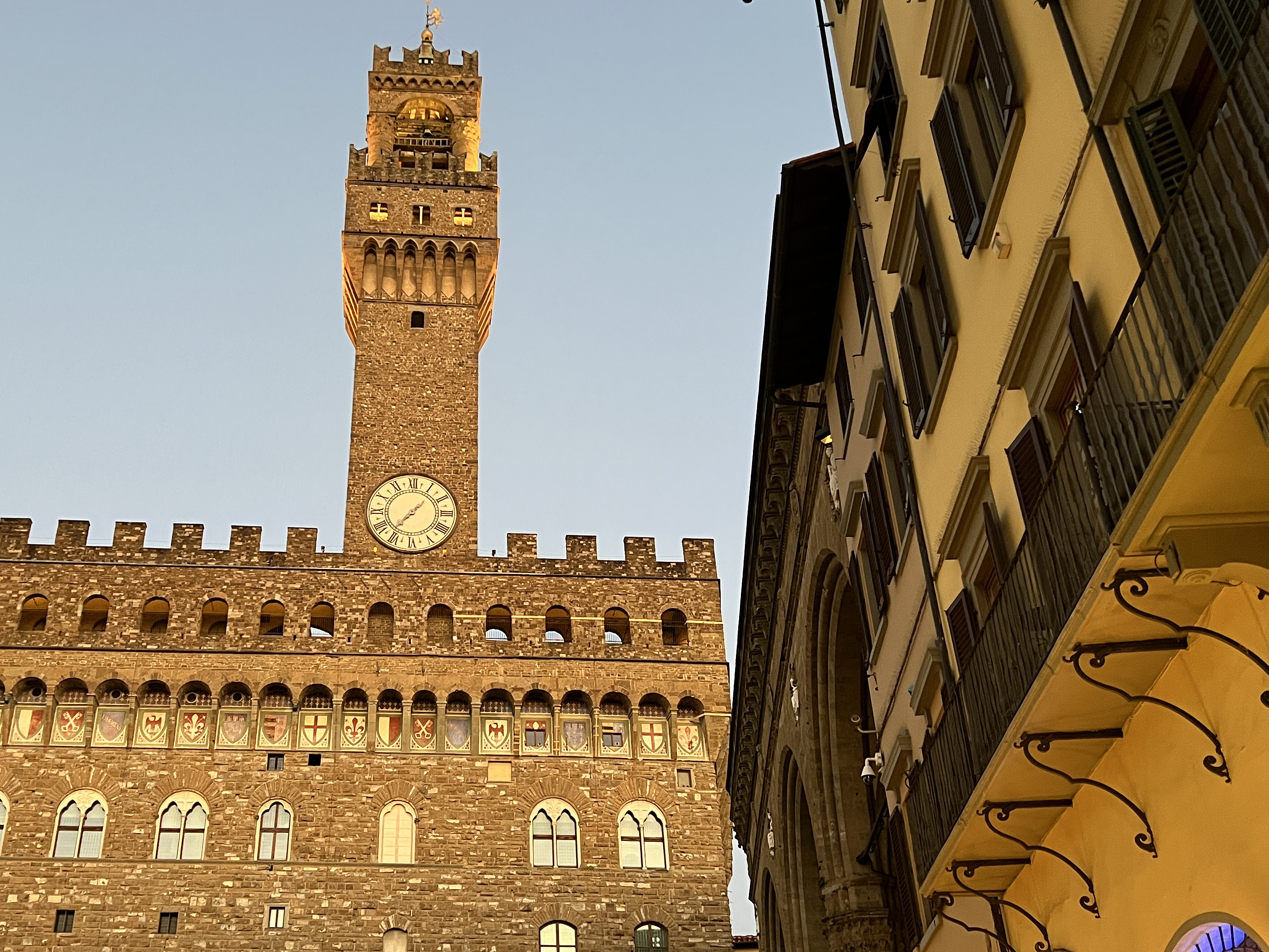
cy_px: 509
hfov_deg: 49.6
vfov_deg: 38.6
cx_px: 473
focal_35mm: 37
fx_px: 1356
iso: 250
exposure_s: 1/50
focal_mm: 5.7
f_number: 1.5
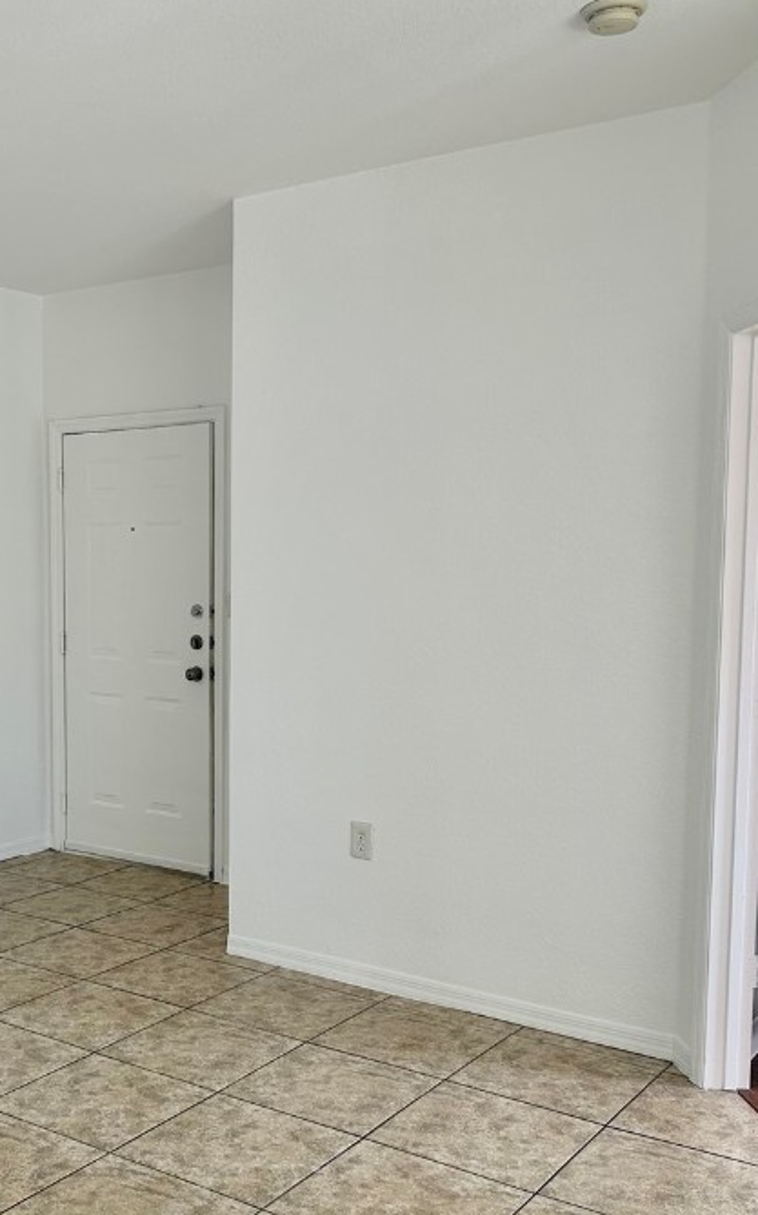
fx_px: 1290
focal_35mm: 39
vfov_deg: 50.3
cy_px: 673
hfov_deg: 32.1
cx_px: 178
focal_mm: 6.86
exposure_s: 1/120
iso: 64
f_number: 1.78
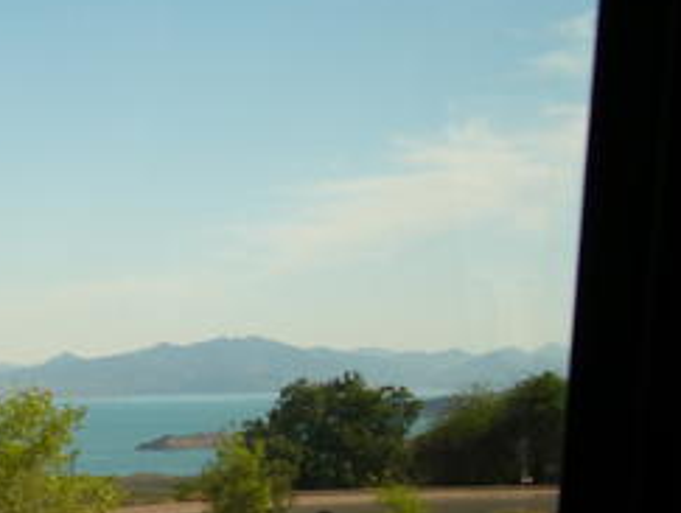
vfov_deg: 16.0
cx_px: -135
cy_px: 387
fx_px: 1813
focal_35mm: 92
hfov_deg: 20.0
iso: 50
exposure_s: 1/320
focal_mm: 5.8
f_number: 2.8
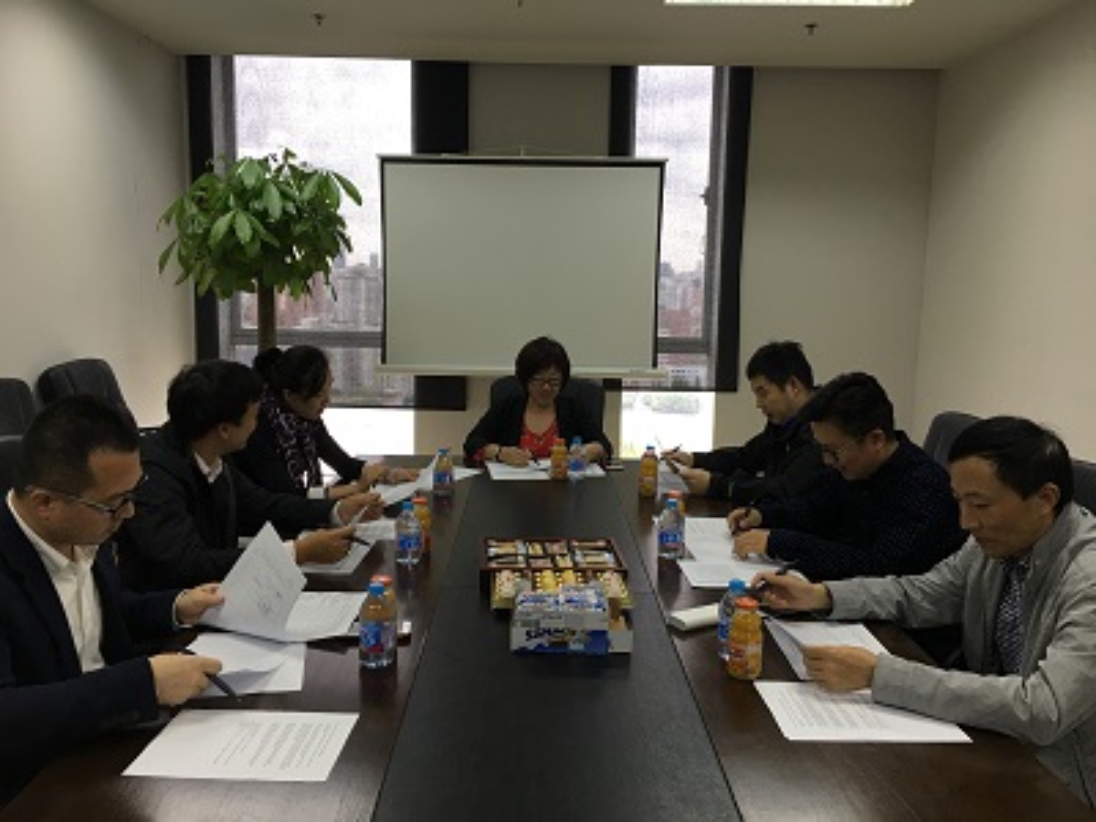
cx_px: 548
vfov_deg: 48.2
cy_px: 411
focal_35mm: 29
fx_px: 918
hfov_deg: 61.7
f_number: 2.2
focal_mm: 4.15
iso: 40
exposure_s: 1/33
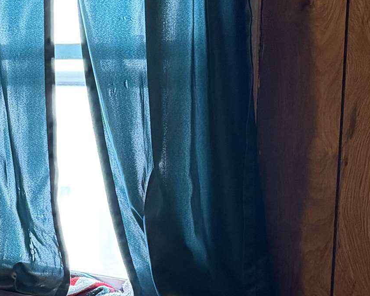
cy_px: 149
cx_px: -296
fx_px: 930
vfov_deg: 18.1
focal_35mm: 85
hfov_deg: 18.0
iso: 800
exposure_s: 1/40
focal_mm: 6.76
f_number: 1.78
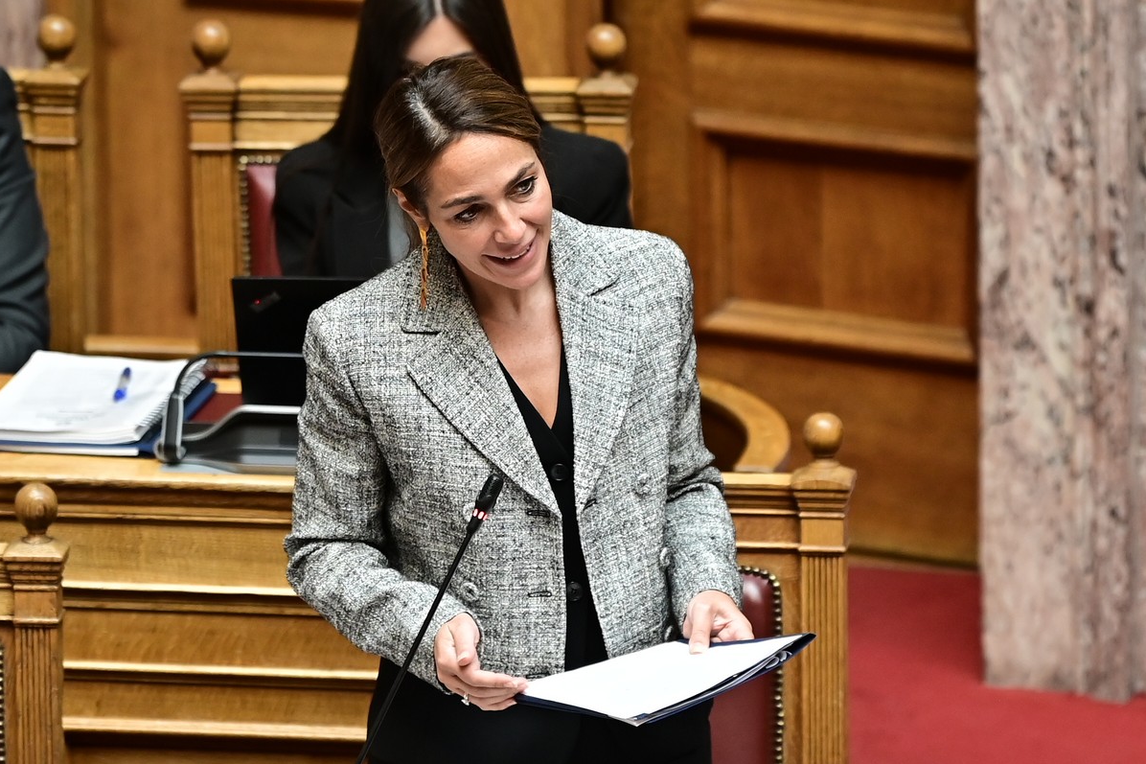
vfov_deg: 4.6
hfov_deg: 6.8
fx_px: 9580
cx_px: 572
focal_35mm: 301
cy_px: 382
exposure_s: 1/250
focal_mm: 200
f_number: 3.2
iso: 1000
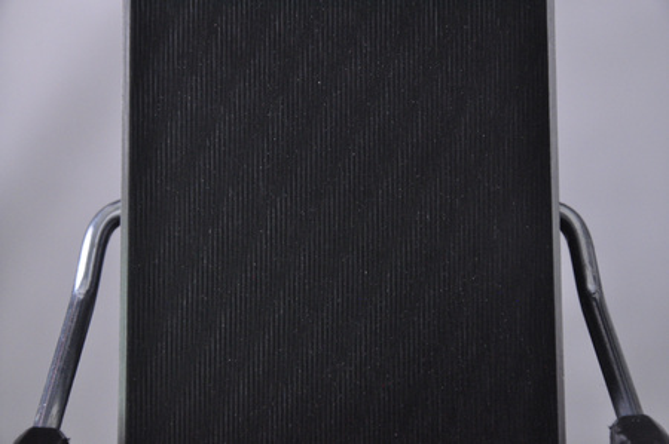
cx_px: 334
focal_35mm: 158
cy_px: 222
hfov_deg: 13.1
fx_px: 2924
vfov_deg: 8.7
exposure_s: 1/125
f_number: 9.5
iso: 3200
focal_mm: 105
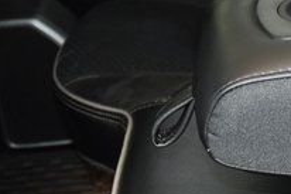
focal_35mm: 84
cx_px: 405
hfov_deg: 21.3
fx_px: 678
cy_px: 29
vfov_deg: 16.1
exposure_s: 1/40
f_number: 3.5
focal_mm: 18
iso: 2200
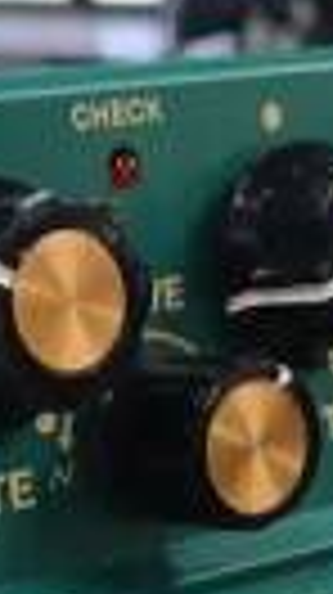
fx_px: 1763
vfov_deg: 17.3
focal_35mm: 112
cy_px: 891
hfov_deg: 10.8
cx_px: 126
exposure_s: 1/40
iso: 250
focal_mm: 3.98
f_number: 1.8
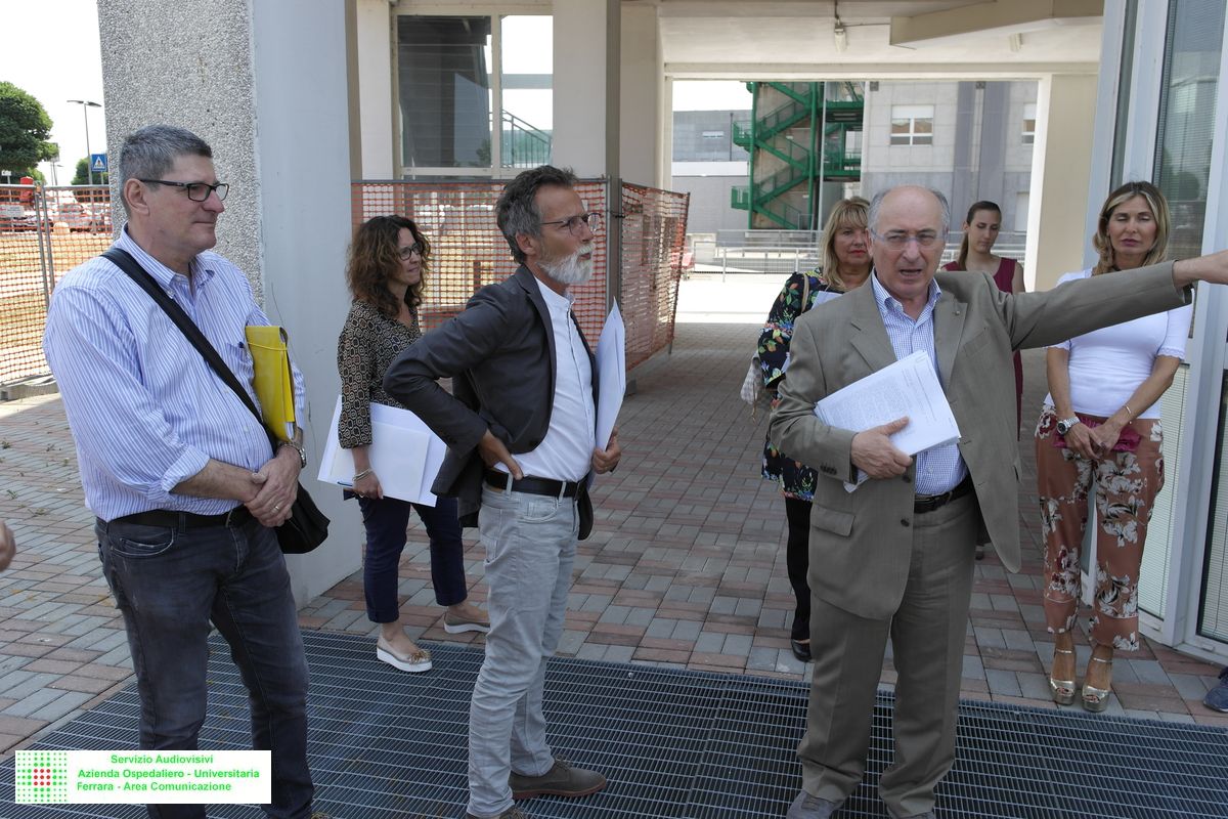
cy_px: 410
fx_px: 1023
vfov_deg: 43.6
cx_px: 614
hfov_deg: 61.9
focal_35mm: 30
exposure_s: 1/180
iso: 100
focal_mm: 20
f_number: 5.6
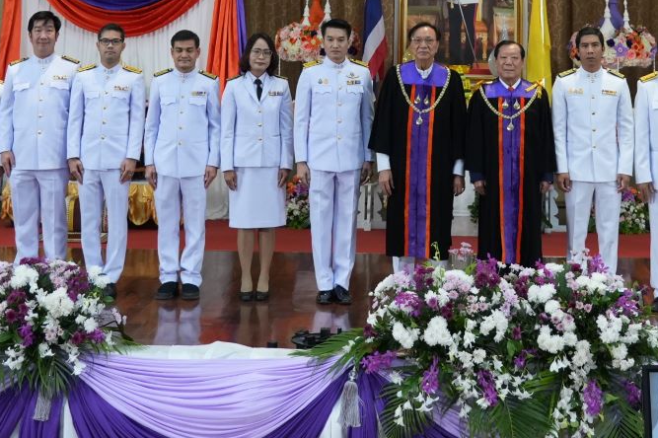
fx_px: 1425
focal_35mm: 78
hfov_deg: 25.9
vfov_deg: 16.5
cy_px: -136
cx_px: 402
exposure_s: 1/125
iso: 1600
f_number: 4
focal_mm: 26
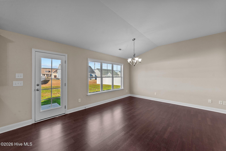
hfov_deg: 104.2
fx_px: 88
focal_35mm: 14
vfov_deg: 81.3
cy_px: 76
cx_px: 113
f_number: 9
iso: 100
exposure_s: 1/10
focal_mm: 14
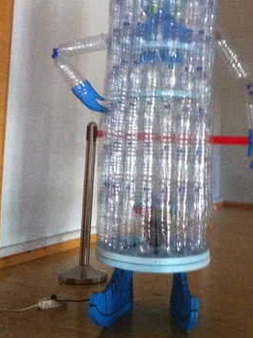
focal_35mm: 50
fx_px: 488
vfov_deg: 37.8
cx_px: 178
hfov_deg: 28.8
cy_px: 111
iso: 500
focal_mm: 3.85
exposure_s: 1/15
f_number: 2.8
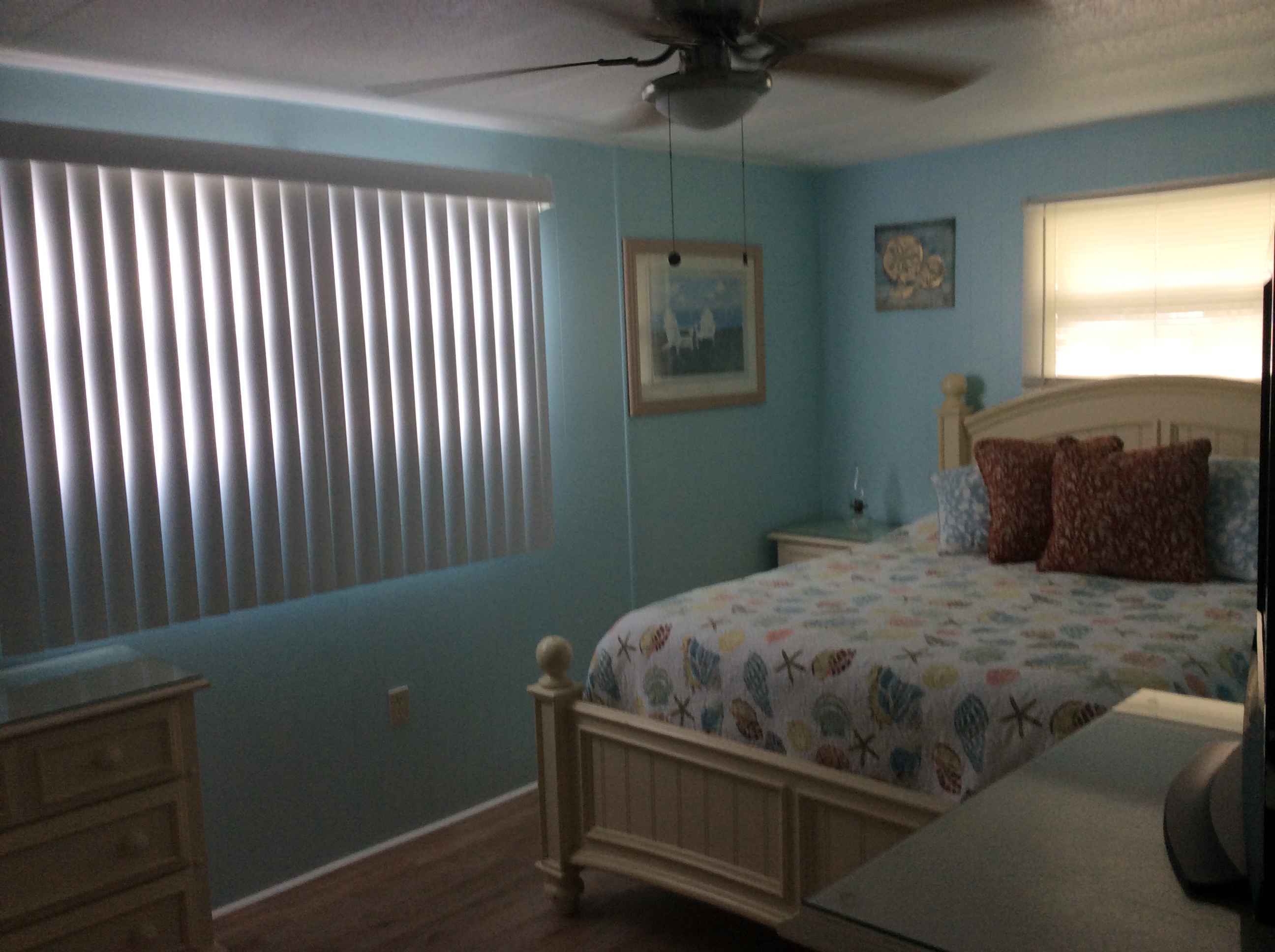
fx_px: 1177
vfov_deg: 44.1
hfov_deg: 56.9
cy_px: 476
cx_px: 638
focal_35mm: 32
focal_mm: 3.3
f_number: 2.4
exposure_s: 1/24
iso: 50
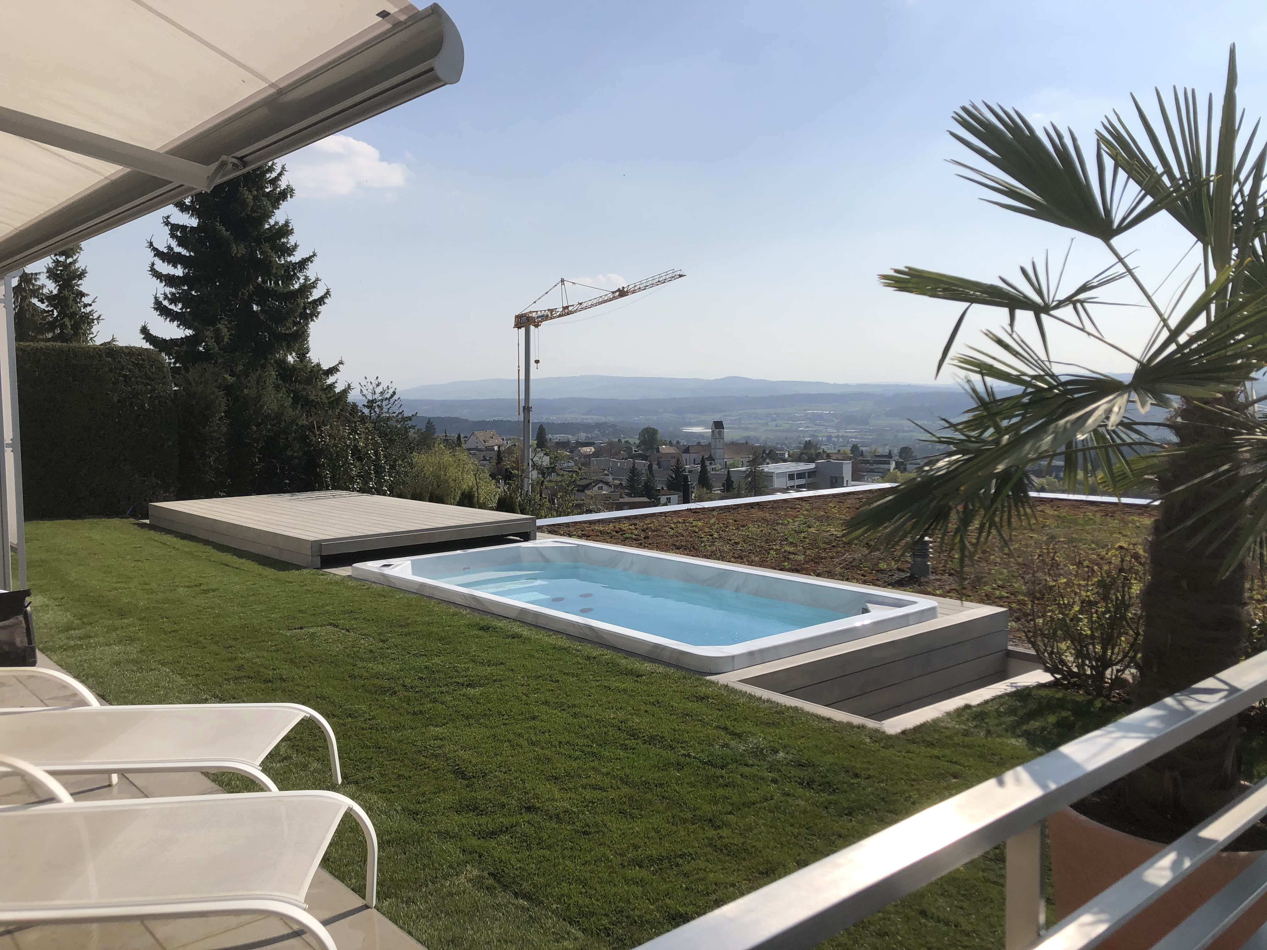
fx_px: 1025
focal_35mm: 28
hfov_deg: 63.4
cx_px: 634
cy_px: 475
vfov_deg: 49.7
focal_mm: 3.99
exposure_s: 1/4367
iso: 25
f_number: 1.8
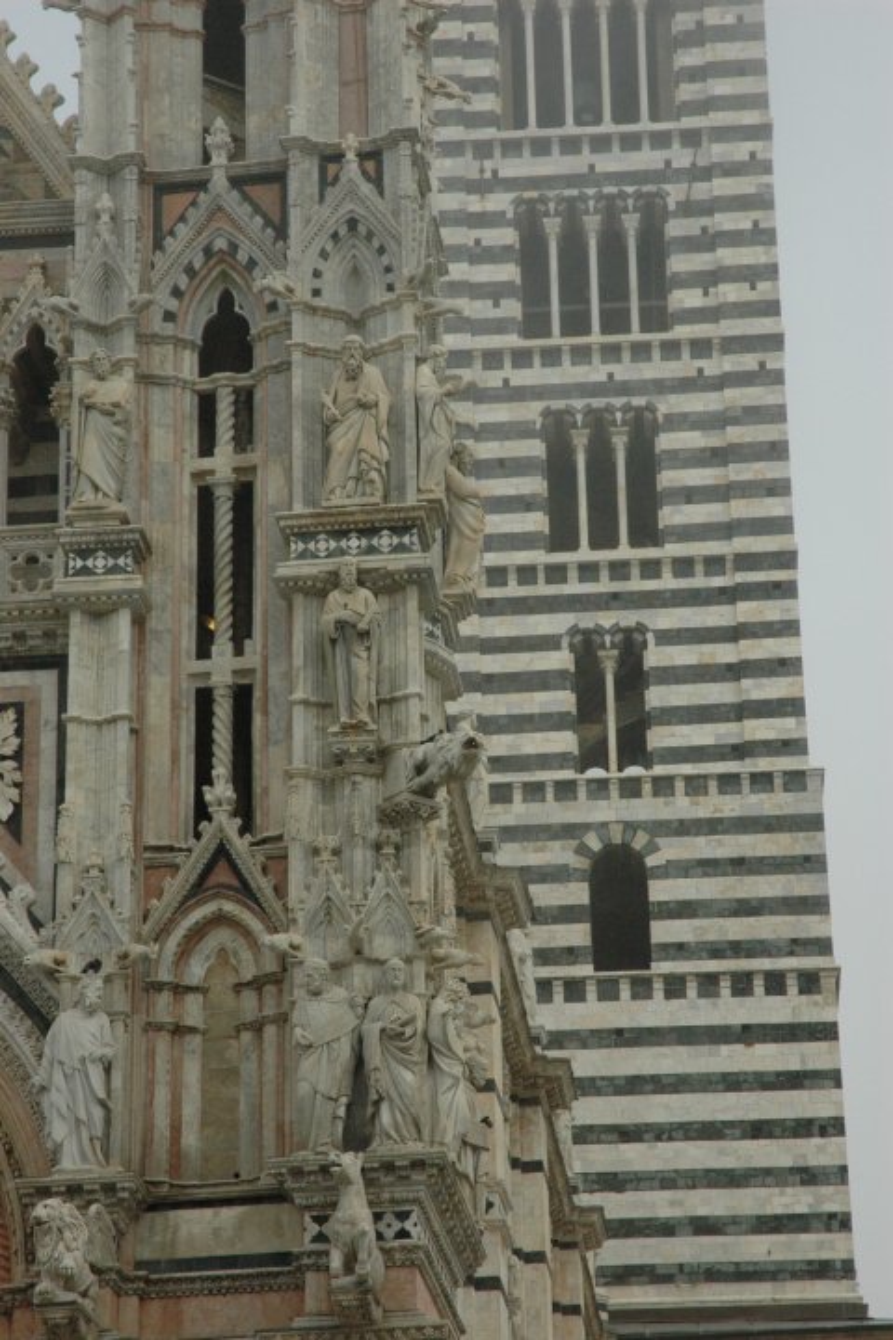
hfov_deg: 13.0
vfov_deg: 19.5
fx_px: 3907
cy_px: 670
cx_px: 446
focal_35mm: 105
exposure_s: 1/640
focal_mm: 70
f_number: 13
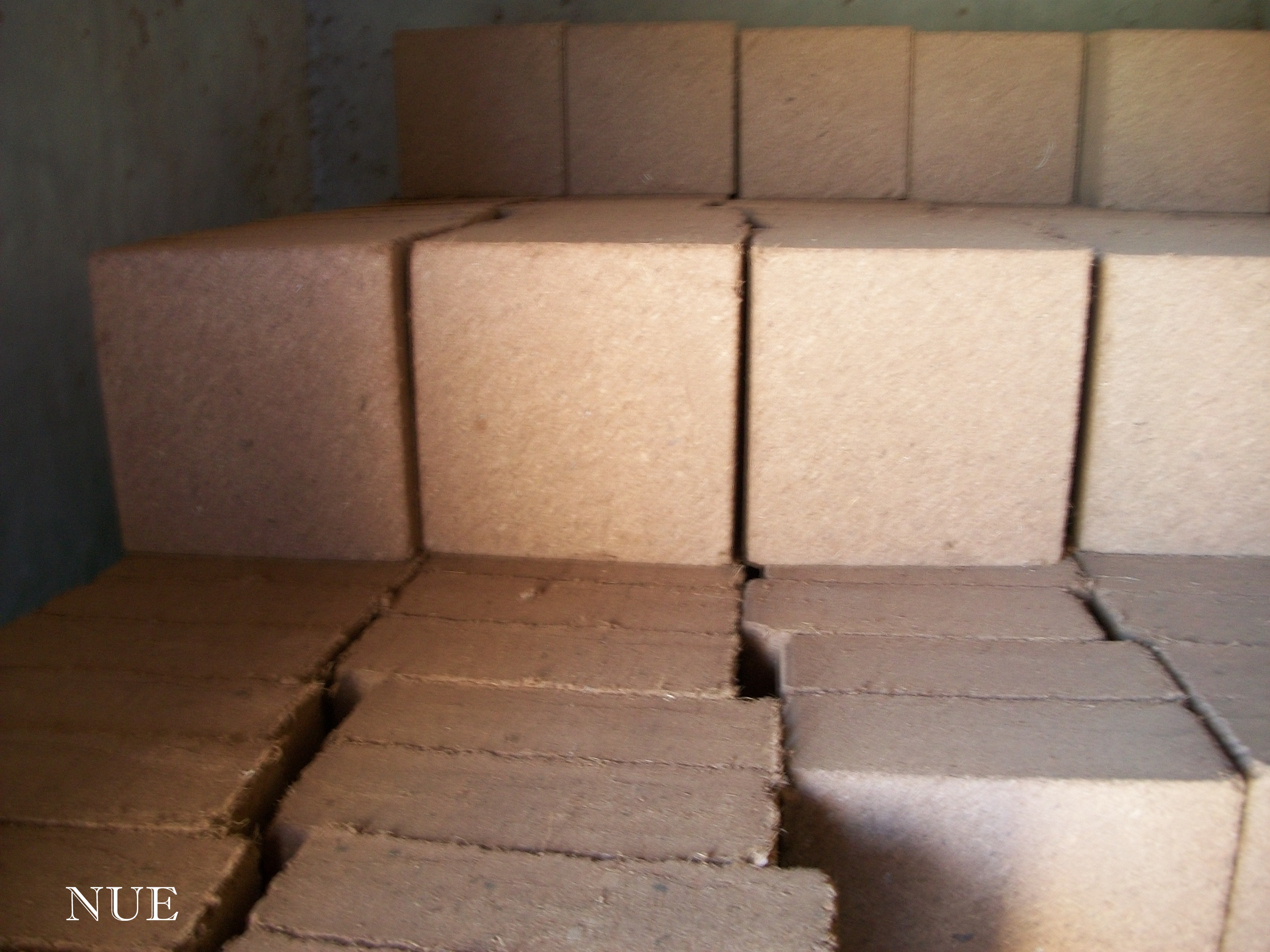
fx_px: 1174
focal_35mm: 32
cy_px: 476
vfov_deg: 44.2
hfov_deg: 56.8
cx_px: 635
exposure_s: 1/2
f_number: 2.9
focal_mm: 5.7
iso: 80
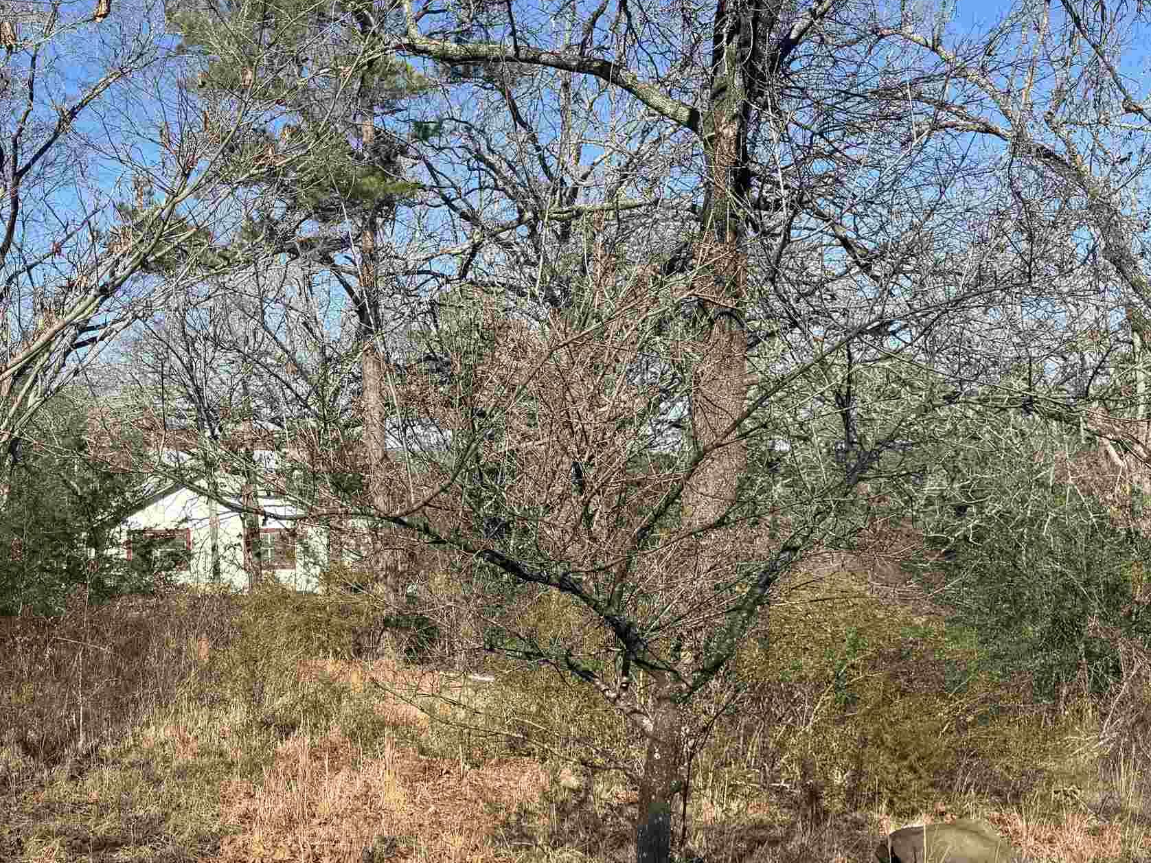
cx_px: 242
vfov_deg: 32.8
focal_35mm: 44
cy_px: 517
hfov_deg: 41.2
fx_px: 1463
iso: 80
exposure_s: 1/2833
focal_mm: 6.76
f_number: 1.78
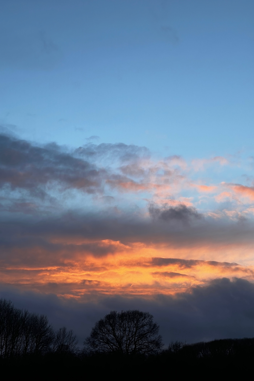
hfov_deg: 16.9
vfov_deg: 25.1
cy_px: 190
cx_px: 132
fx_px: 857
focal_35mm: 81
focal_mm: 9
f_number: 2.8
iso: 32
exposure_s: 1/164
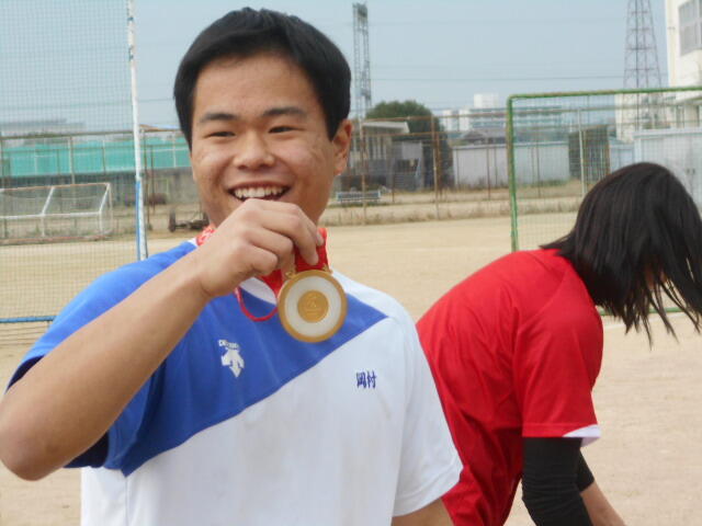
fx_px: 2636
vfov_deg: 11.4
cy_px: 263
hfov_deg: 15.2
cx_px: 351
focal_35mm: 130
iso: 250
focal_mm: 23
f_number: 6.5
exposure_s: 1/250
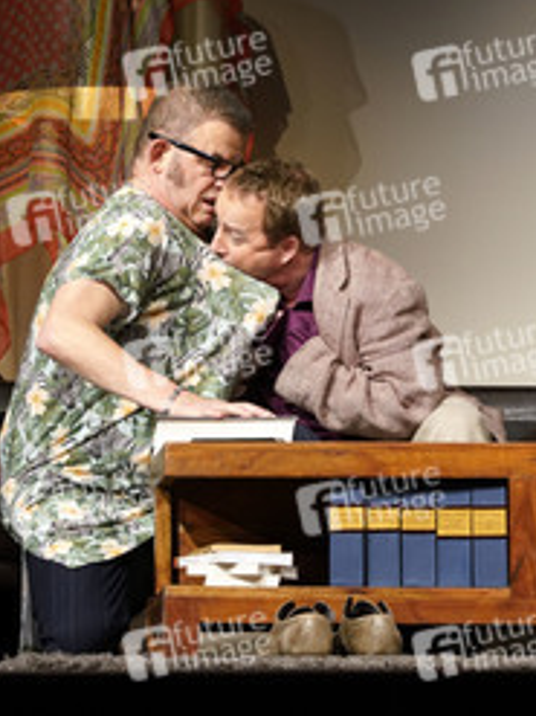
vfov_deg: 10.1
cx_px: 410
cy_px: 284
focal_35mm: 195
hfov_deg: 7.6
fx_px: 4029
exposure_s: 1/160
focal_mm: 111
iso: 1600
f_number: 5.6
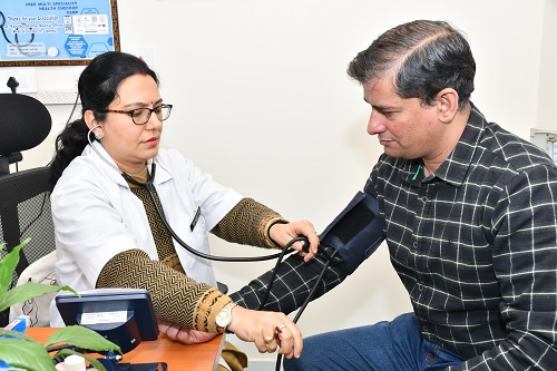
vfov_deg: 34.2
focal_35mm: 39
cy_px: 186
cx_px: 278
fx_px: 603
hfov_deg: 49.6
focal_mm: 26
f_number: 7.1
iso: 400
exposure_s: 1/125
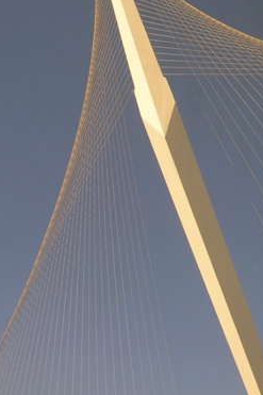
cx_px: 192
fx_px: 559
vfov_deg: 38.8
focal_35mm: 51
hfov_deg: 26.2
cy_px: 163
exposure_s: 1/106
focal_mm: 5.7
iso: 50
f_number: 4.9
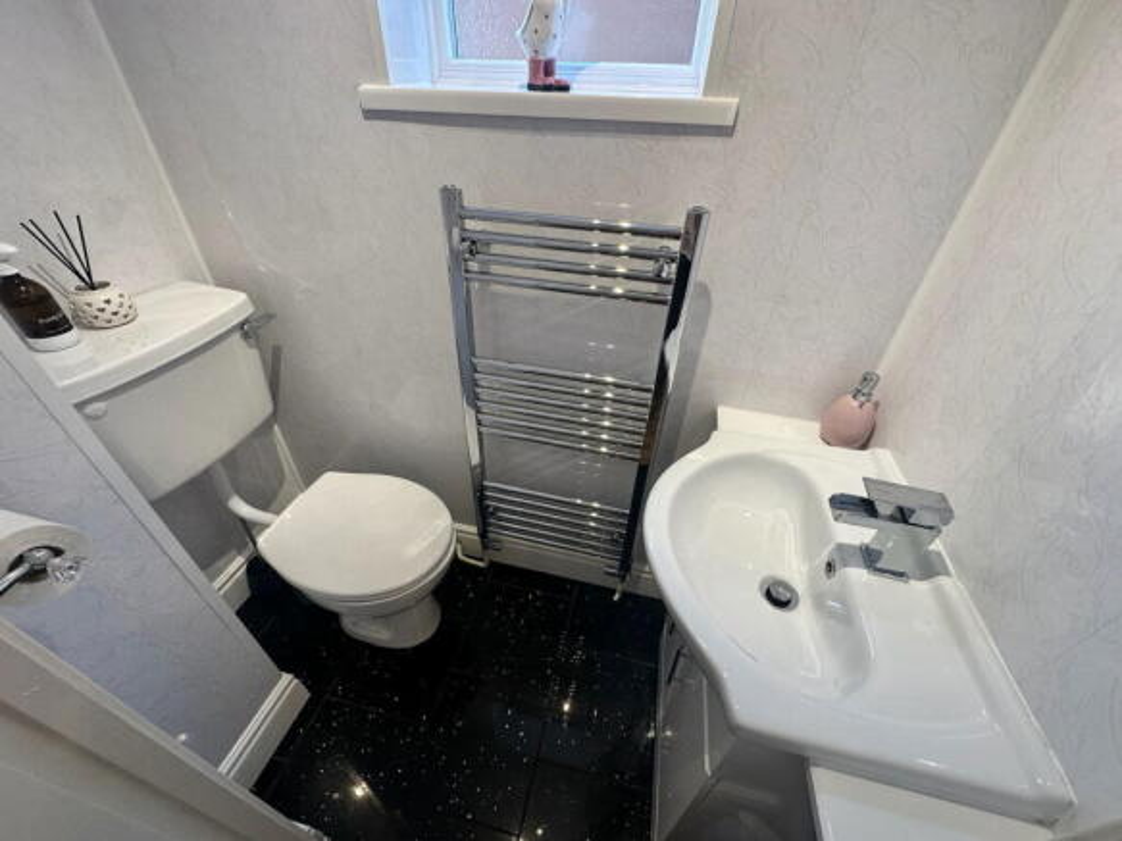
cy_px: 420
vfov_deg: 85.7
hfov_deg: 102.1
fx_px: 454
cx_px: 561
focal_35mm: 14
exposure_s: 1/100
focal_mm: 2.22
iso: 125
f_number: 2.2
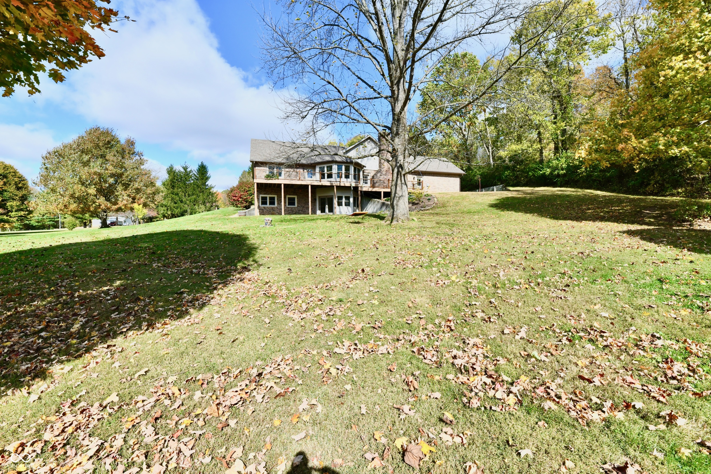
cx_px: 356
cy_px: 237
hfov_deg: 104.3
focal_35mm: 14
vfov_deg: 81.2
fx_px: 276
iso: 640
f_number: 14
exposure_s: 1/800
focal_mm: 14
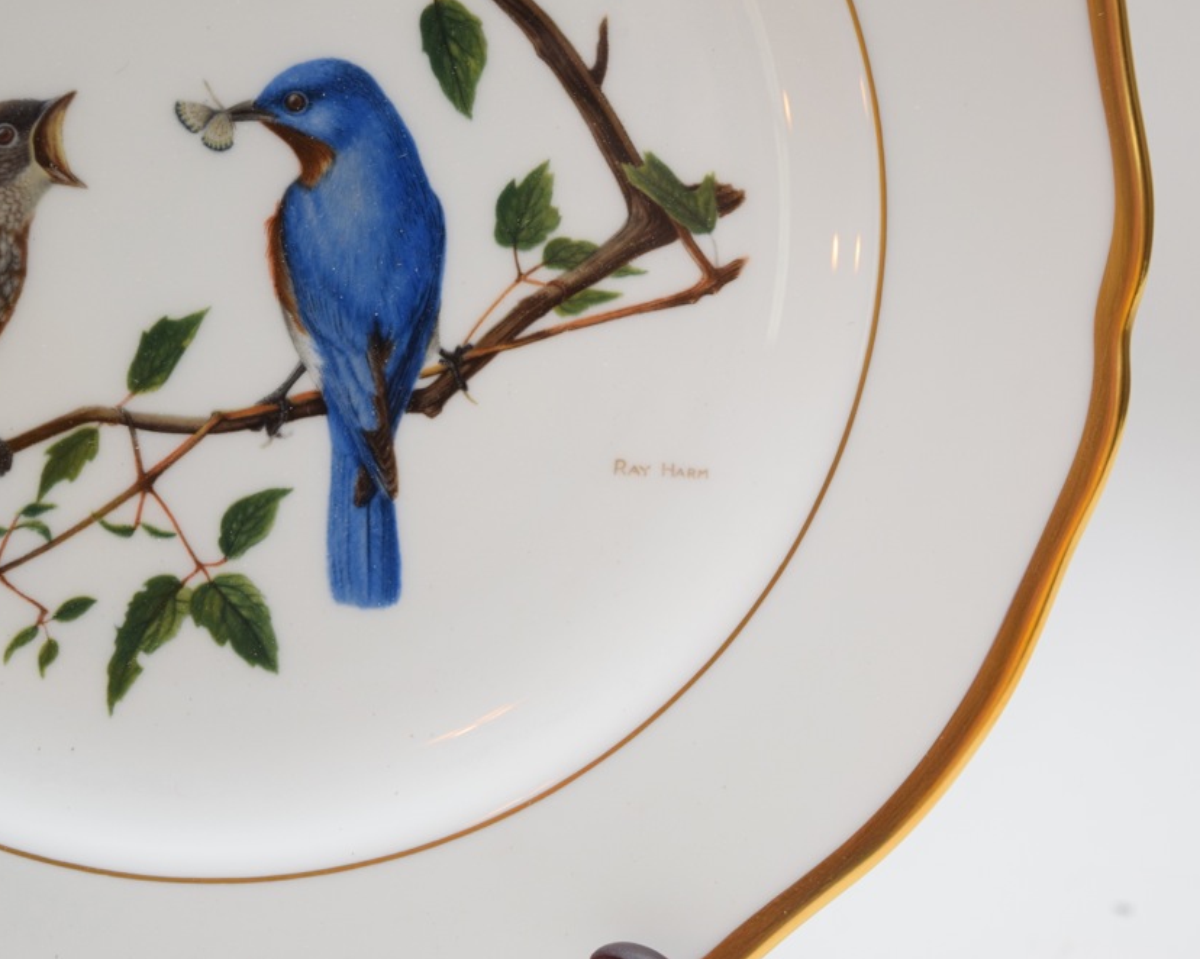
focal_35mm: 94
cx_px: 604
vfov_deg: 16.4
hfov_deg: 20.5
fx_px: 3322
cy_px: 480
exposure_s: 1/60
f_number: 5.6
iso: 800
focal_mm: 55
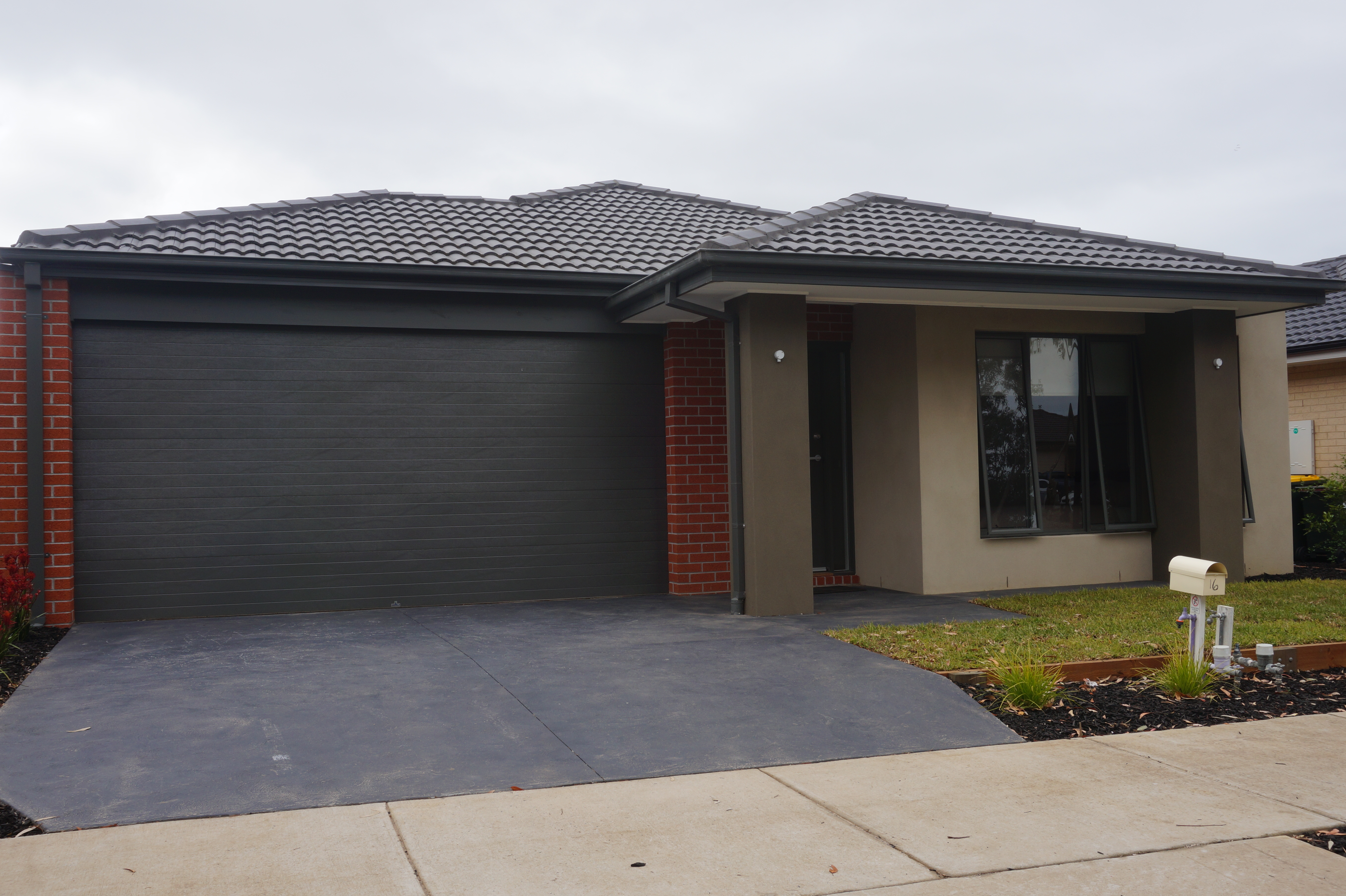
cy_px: 448
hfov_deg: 59.5
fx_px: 1177
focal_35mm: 32
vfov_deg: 41.7
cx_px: 673
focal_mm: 21
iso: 100
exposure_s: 1/60
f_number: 13
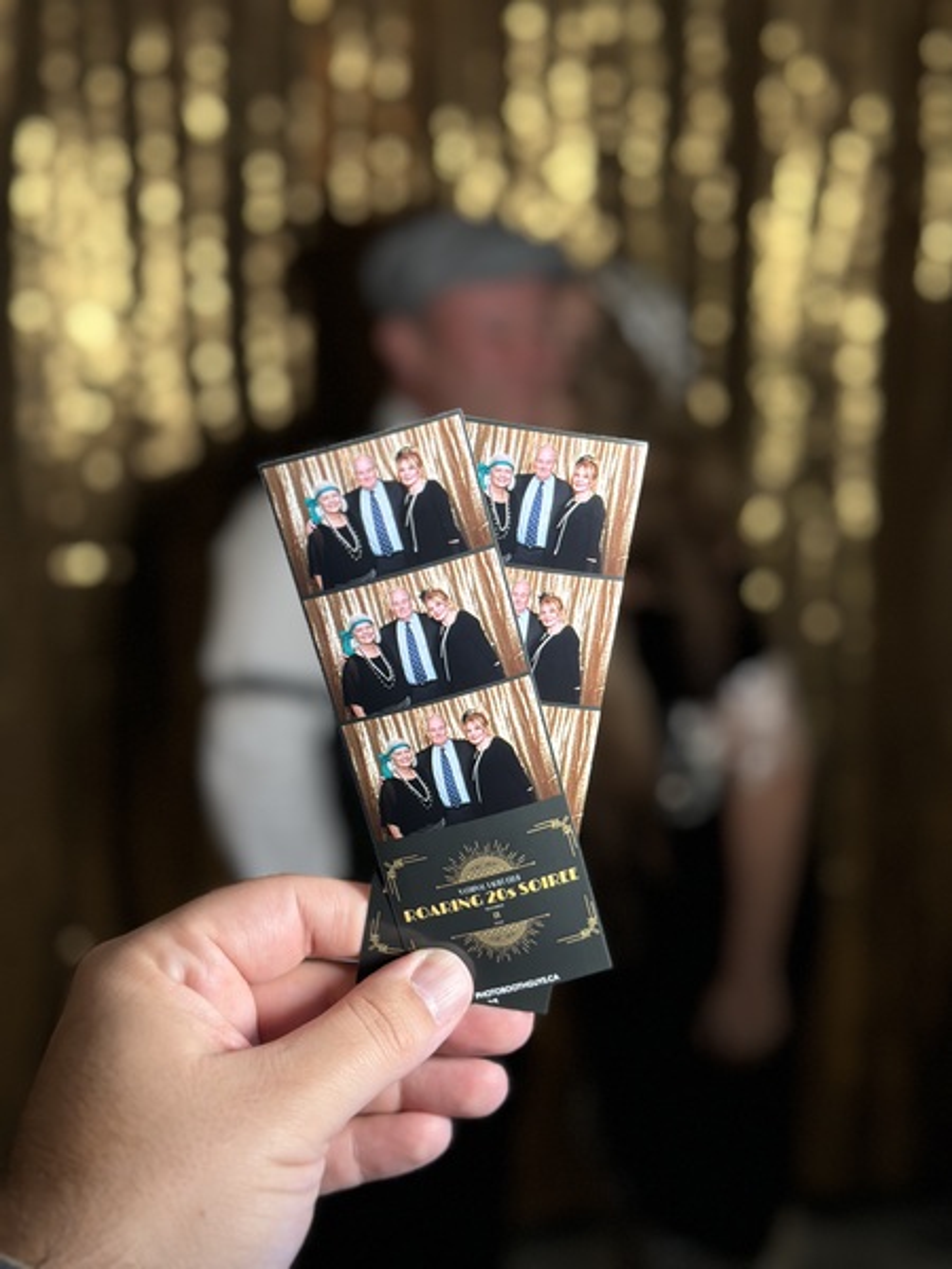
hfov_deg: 30.3
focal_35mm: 48
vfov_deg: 39.7
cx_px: 476
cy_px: 634
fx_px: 1760
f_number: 1.78
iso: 100
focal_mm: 6.86
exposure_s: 1/60
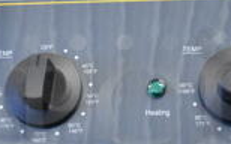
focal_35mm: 109
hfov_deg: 19.1
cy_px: 104
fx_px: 686
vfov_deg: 12.0
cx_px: 124
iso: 6400
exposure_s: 1/125
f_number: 5.6
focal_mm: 18
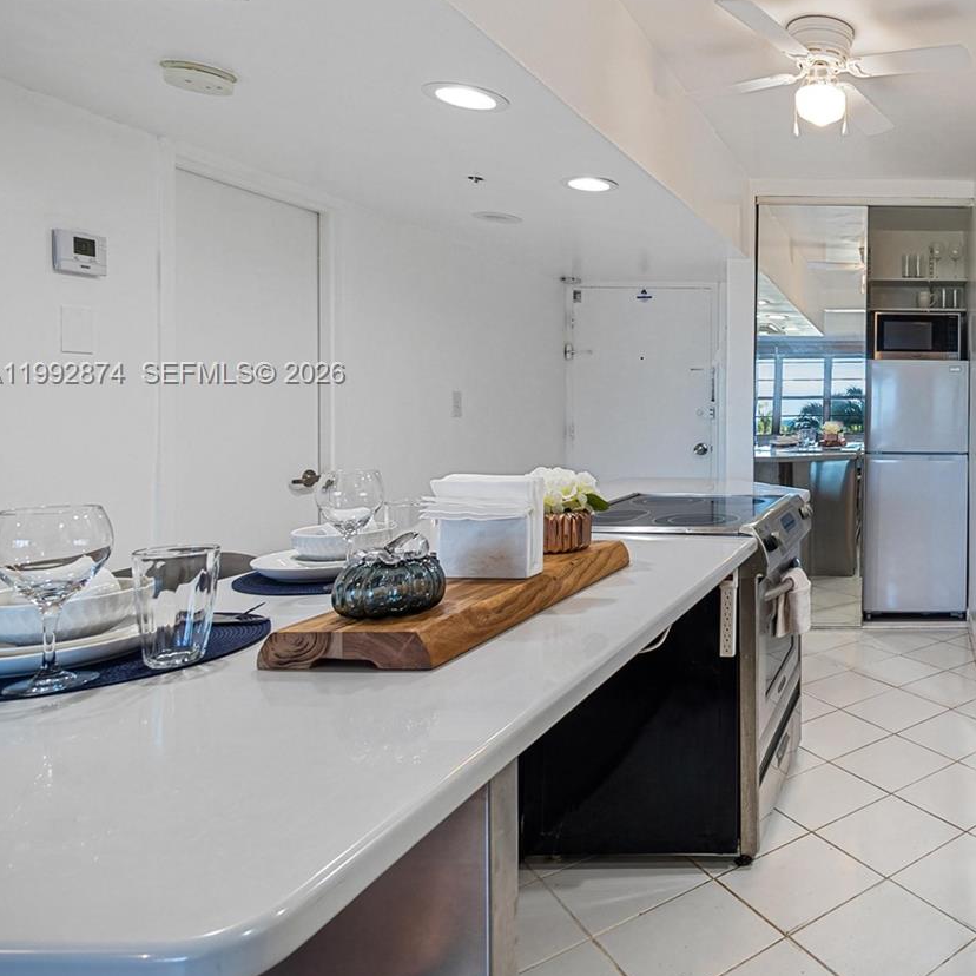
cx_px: 921
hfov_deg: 55.8
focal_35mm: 23
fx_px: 734
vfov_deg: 66.4
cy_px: 375
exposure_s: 1/15
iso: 100
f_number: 6.3
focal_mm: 7
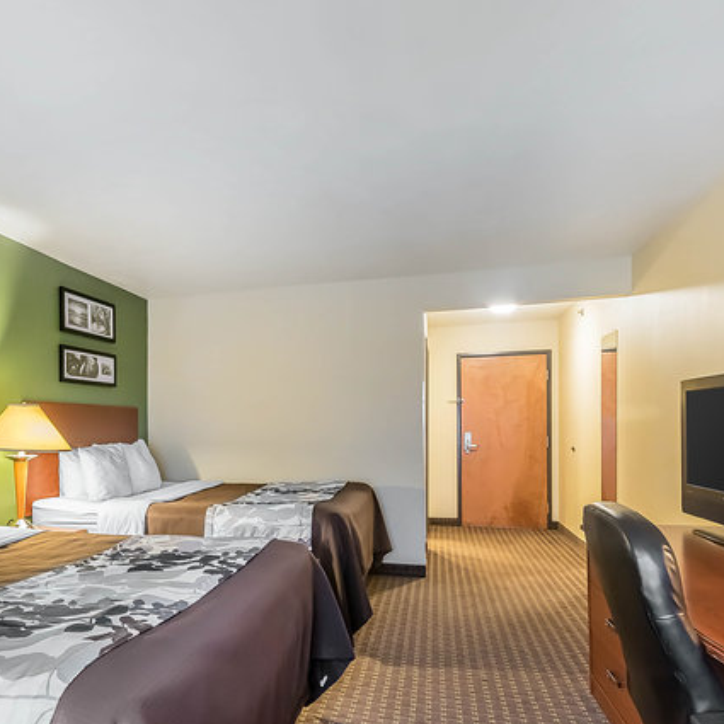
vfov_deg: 64.6
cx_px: 223
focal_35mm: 24
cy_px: 427
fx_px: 568
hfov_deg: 62.9
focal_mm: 10
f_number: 11
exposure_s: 1/4
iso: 400
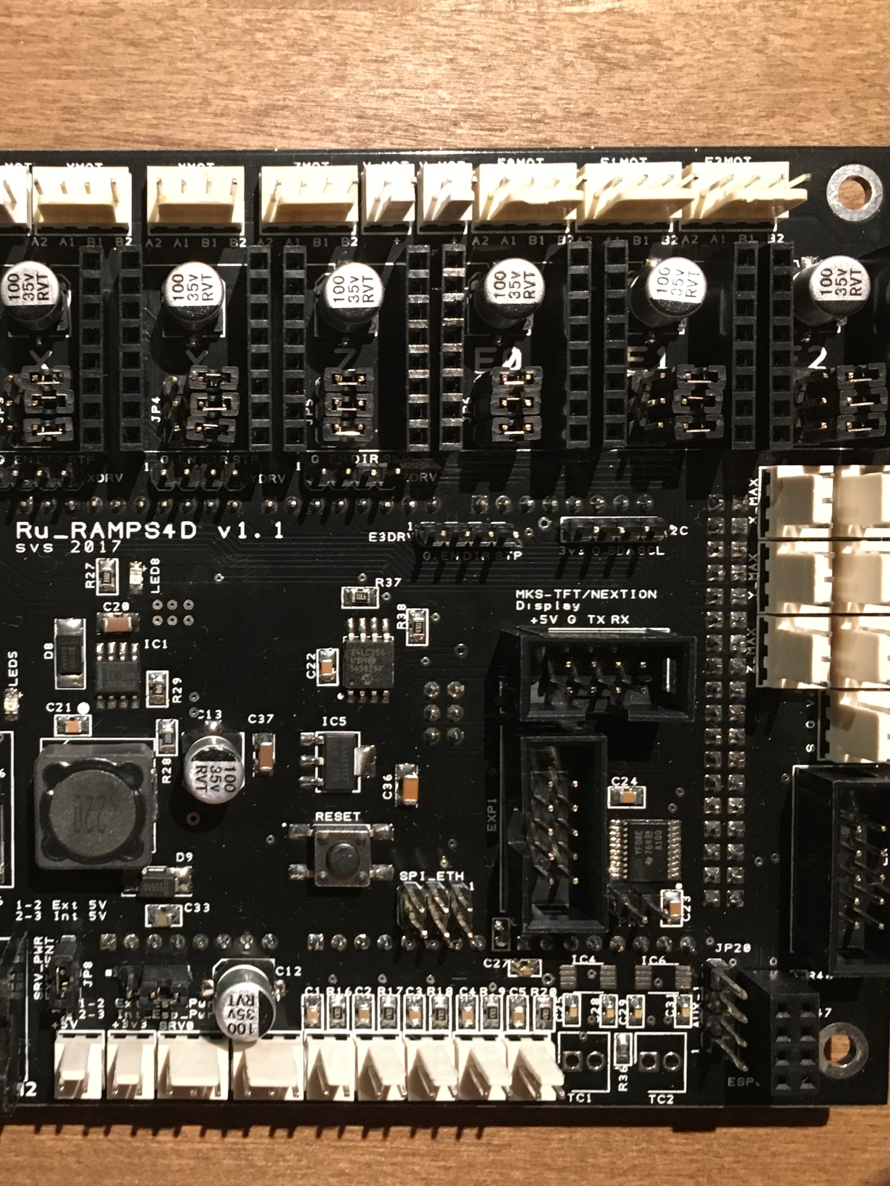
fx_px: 1337
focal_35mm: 39
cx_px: 174
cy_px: 591
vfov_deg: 47.9
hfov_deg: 35.6
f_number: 2.2
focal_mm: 4.15
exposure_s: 1/20
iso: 200
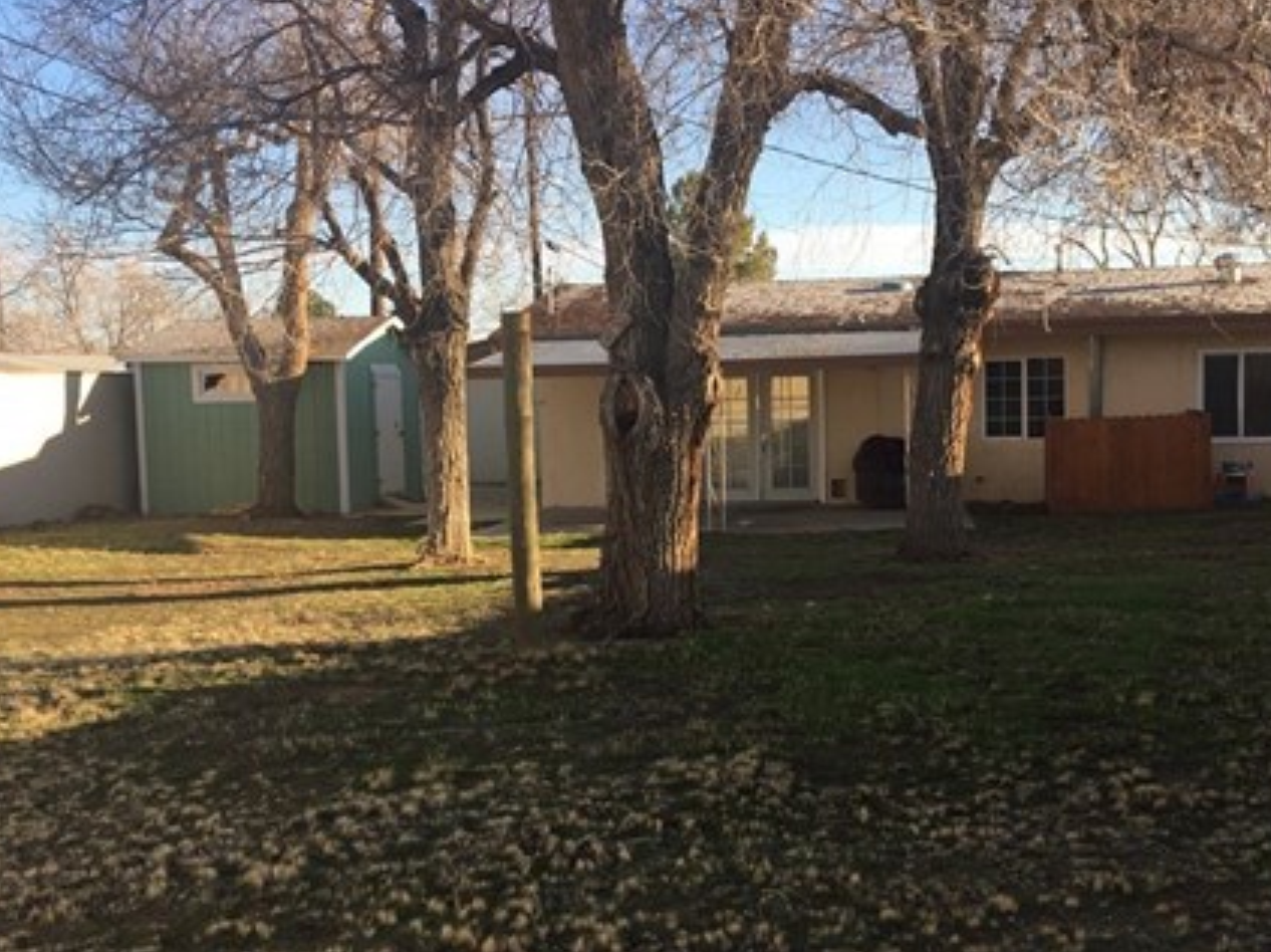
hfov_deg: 42.8
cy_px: 500
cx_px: 732
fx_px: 1615
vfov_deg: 32.8
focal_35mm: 44
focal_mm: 4.15
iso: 25
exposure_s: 1/513
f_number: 2.2
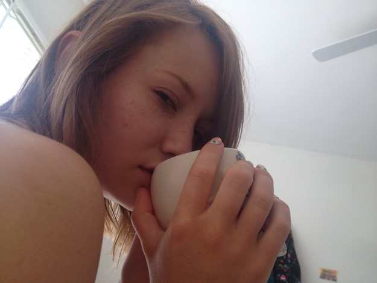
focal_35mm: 35
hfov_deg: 52.6
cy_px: 142
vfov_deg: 40.7
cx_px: 188
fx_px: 381
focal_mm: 4.28
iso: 50
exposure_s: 1/138
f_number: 2.4
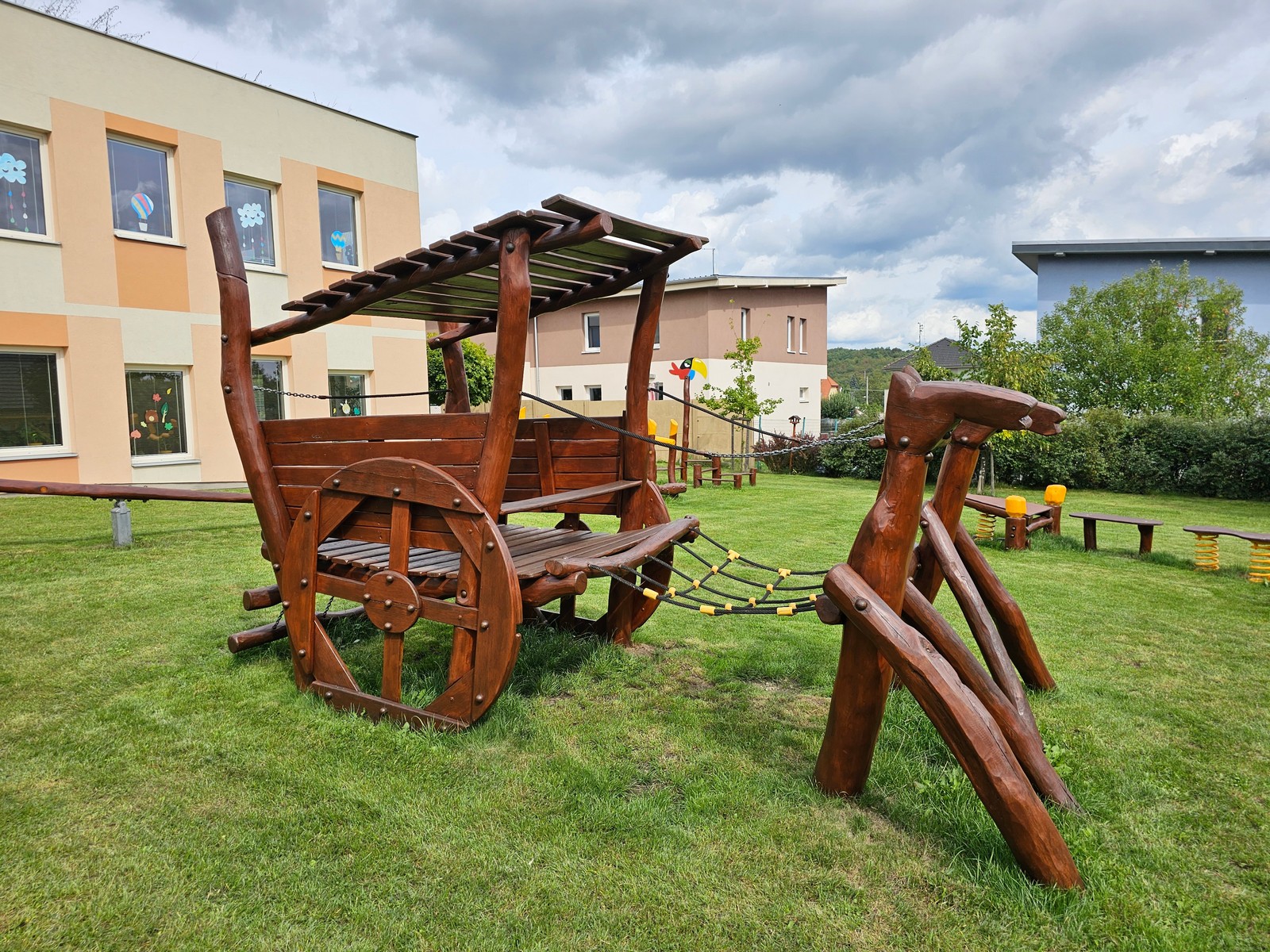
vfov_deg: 58.9
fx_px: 844
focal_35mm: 23
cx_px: 635
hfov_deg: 73.9
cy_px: 476
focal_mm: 6.3
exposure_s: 1/859
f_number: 1.7
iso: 10
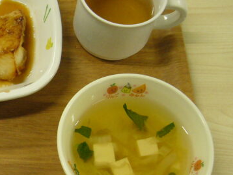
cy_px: 104
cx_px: -12
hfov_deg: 24.5
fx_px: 505
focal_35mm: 75
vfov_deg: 19.6
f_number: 2.8
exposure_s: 1/60
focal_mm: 5.8
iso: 200
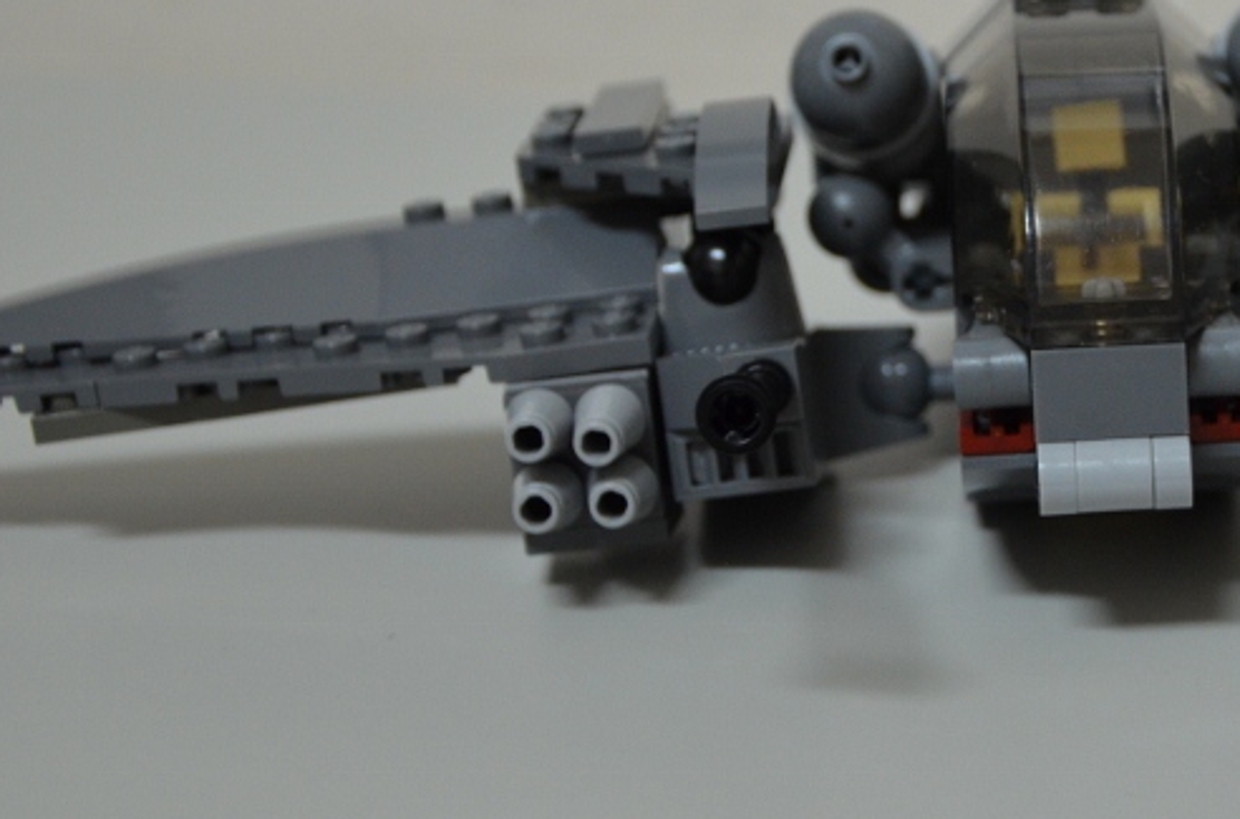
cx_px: 1122
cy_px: 265
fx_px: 4293
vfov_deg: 10.9
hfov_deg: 16.2
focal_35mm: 125
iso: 900
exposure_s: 1/30
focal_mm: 40
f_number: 4.5
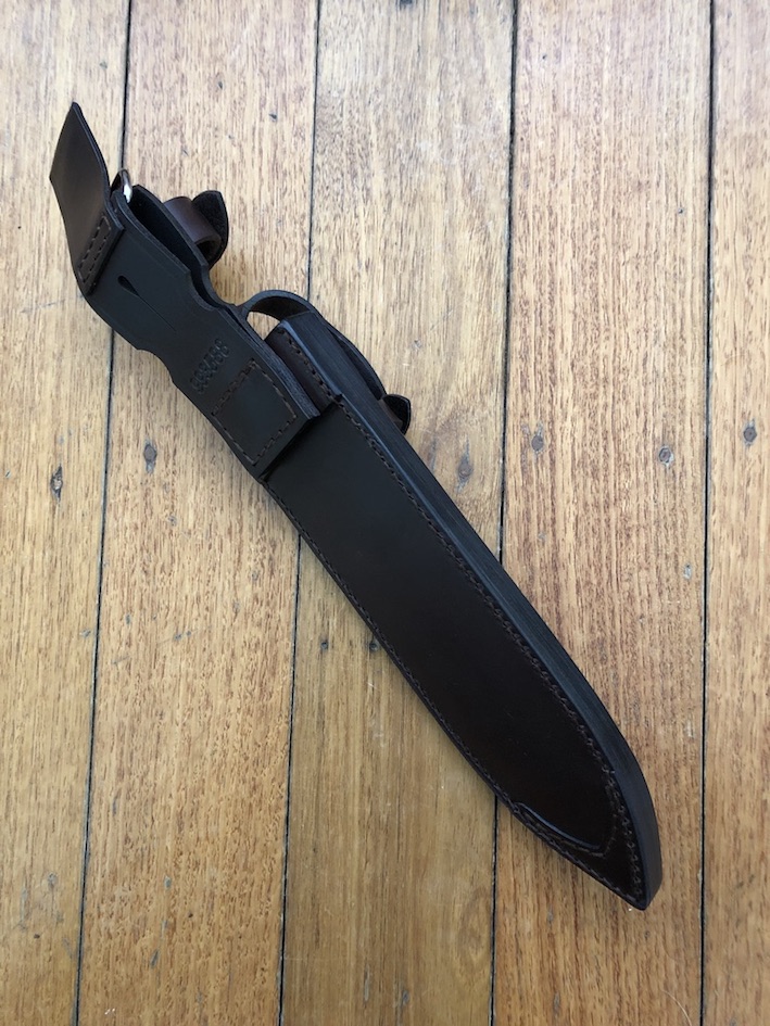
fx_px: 830
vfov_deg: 63.4
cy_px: 513
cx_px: 385
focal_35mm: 28
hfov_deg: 49.8
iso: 80
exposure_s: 1/15
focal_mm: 3.99
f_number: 1.8
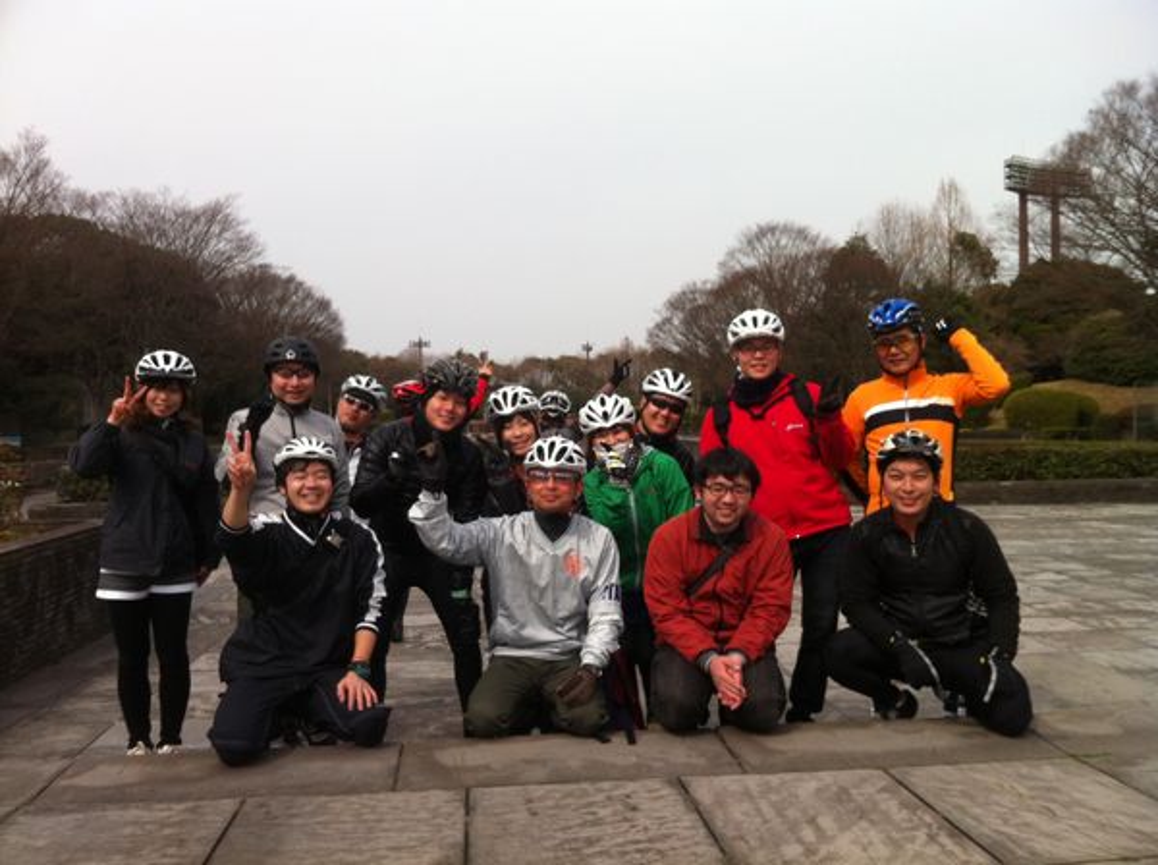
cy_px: 432
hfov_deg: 52.7
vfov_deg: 40.6
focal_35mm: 35
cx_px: 579
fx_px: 1169
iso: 80
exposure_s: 1/1117
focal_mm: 3.85
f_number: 2.8
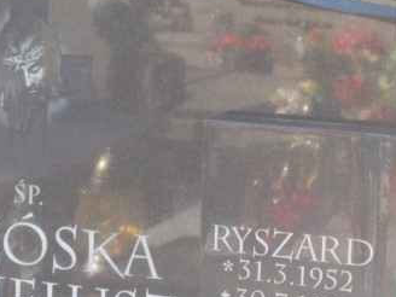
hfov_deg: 10.2
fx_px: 2208
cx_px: 13
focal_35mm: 193
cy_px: 234
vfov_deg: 7.7
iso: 200
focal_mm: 17.6
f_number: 5.5
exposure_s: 1/60
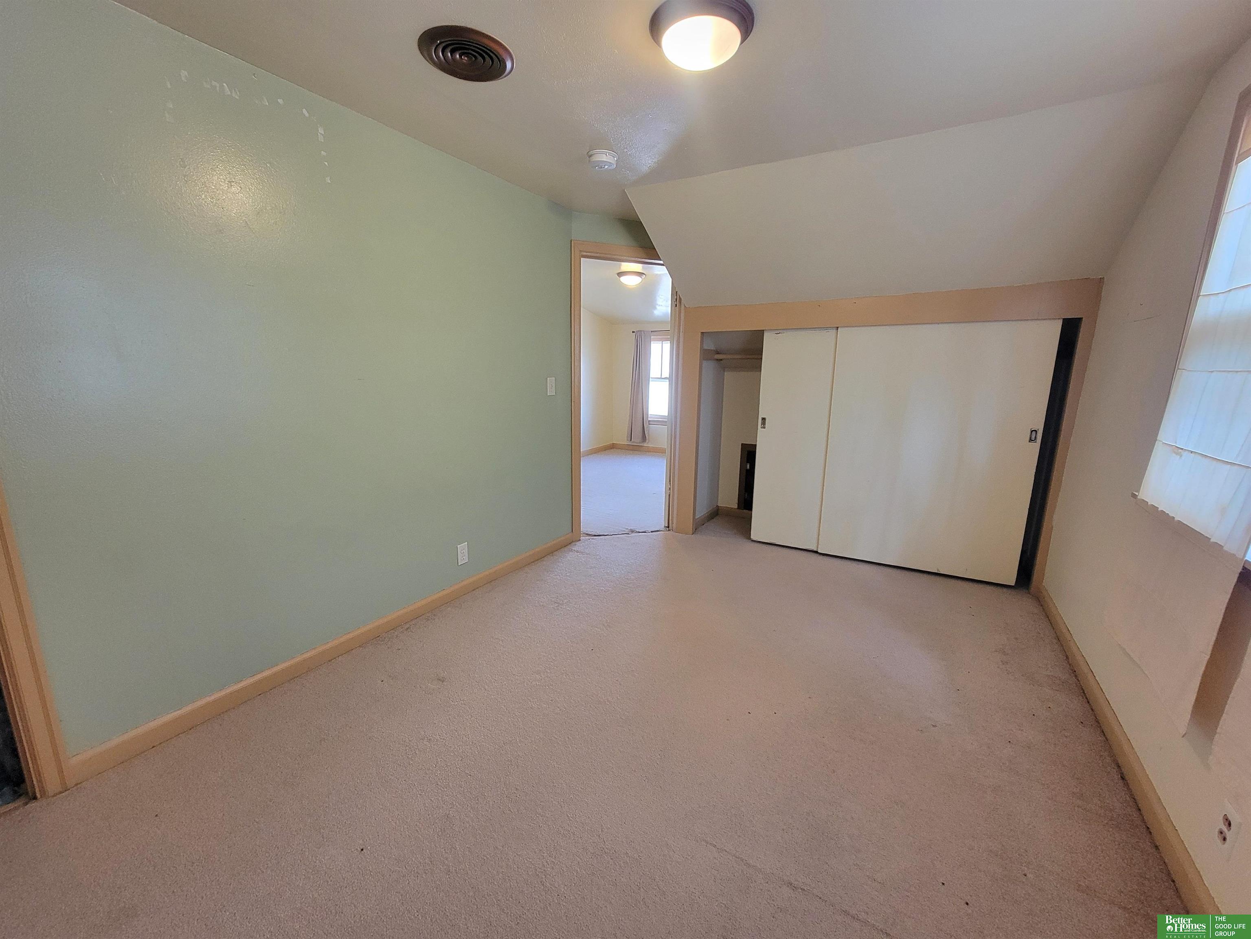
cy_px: 470
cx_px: 626
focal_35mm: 13
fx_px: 470
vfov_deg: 89.9
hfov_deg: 106.2
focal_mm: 2.2
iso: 400
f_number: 2.2
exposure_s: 1/60.2
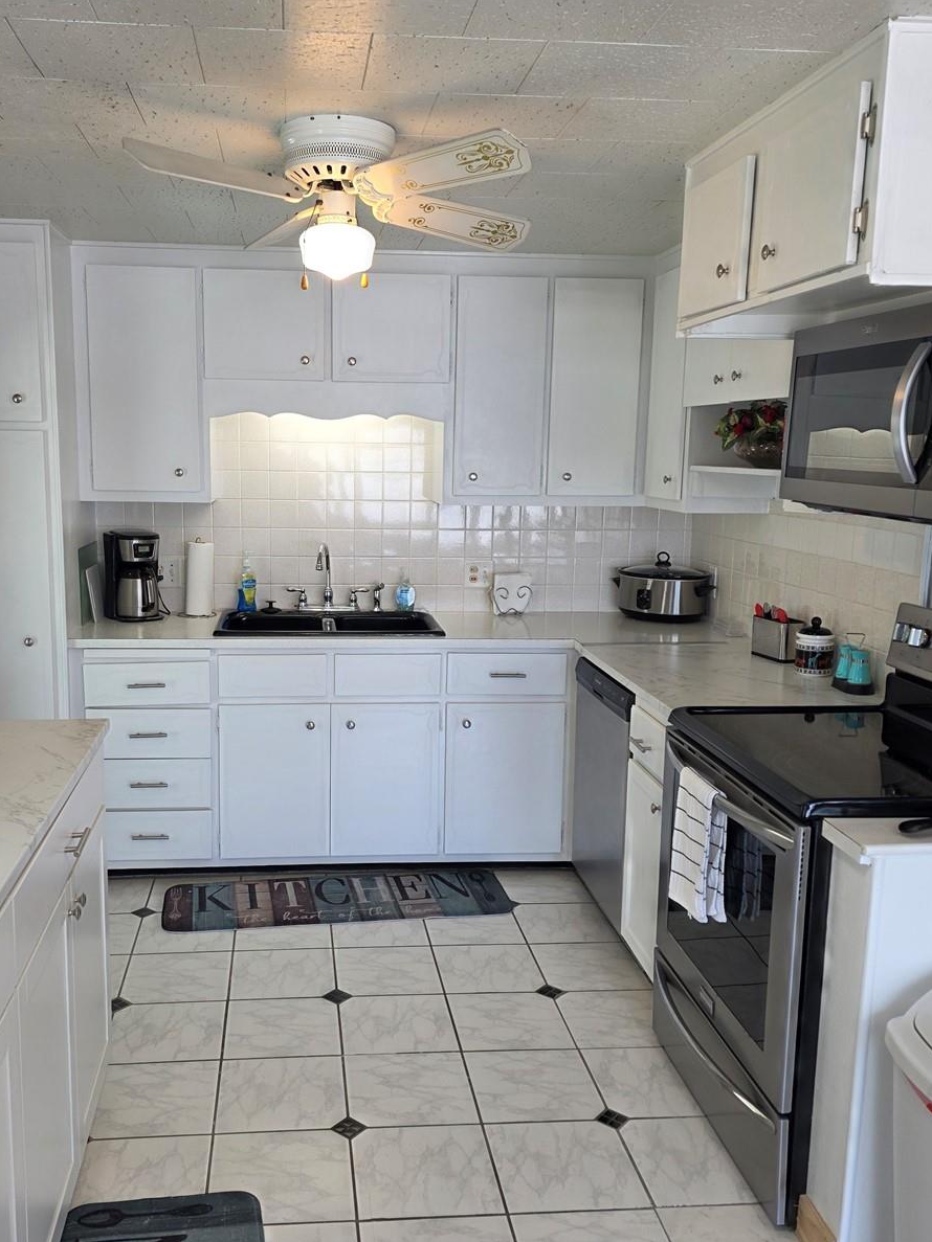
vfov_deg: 58.4
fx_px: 1113
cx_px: 399
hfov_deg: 45.3
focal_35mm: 31
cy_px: 625
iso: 80
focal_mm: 6.3
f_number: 1.7
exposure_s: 1/120
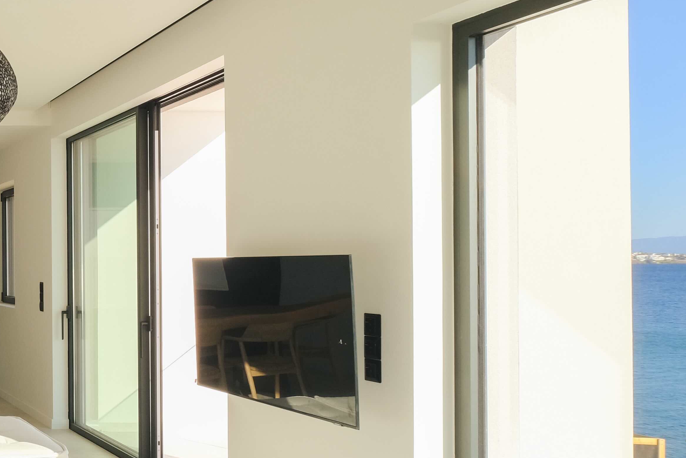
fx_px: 762
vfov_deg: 33.3
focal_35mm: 40
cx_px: -173
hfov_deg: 35.6
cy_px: 281
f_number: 9
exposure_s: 1/200
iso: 400
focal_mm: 10
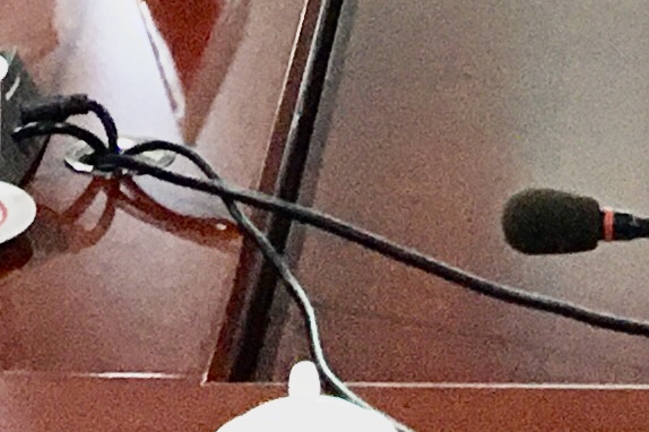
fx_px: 3820
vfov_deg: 5.7
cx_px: 534
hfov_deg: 9.7
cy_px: -1173
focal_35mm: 212
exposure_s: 1/17
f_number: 2.2
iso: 64
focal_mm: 4.15
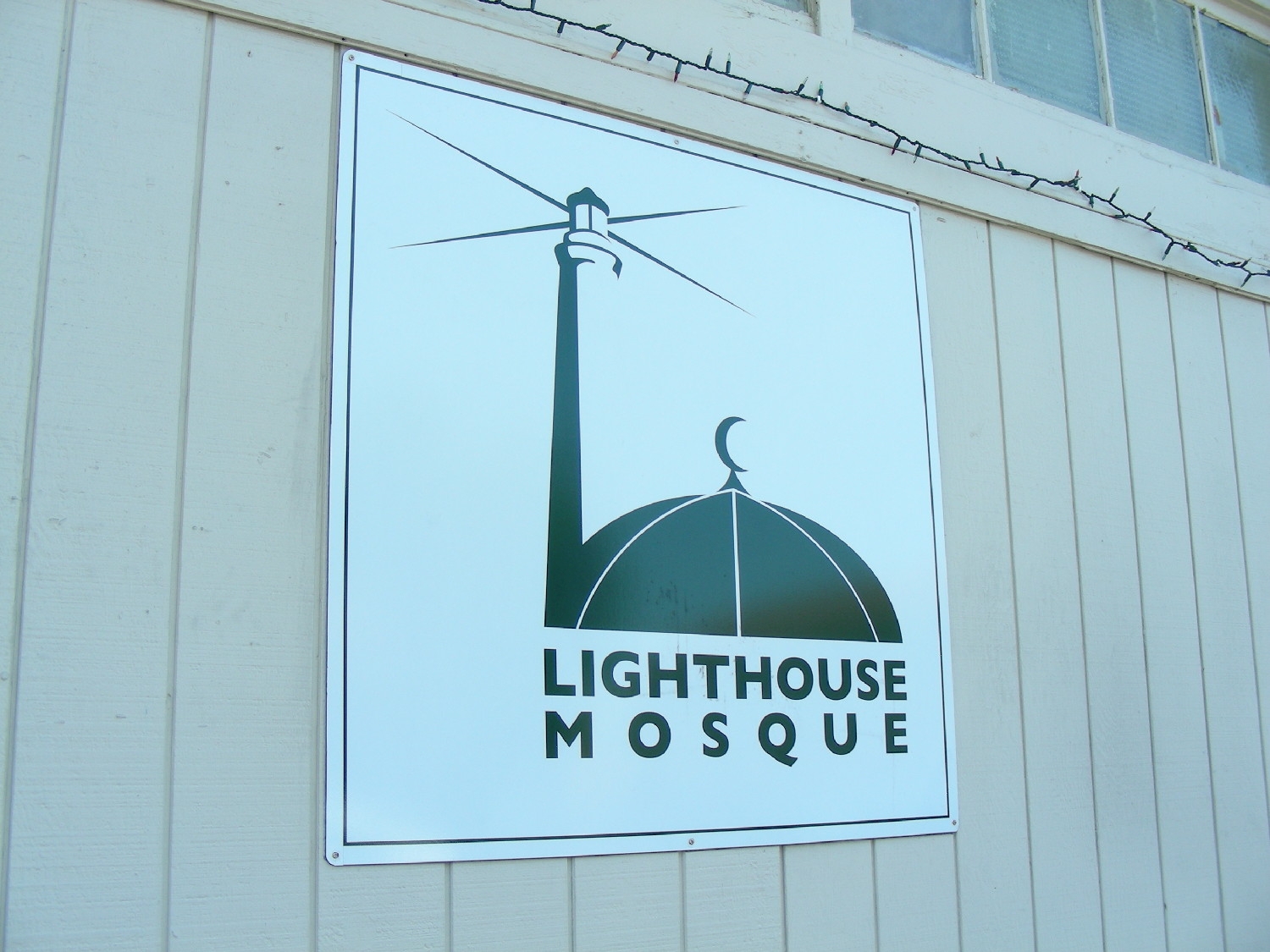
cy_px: 476
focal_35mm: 38
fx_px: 1394
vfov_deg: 37.7
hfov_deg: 49.0
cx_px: 635
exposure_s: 1/119
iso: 50
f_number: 4
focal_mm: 6.3
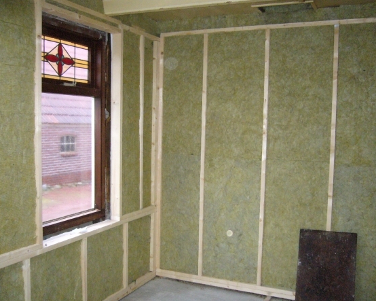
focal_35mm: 37
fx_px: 412
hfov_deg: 49.1
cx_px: 184
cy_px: 152
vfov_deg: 40.1
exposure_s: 1/30
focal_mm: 5.8
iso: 400
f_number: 2.8
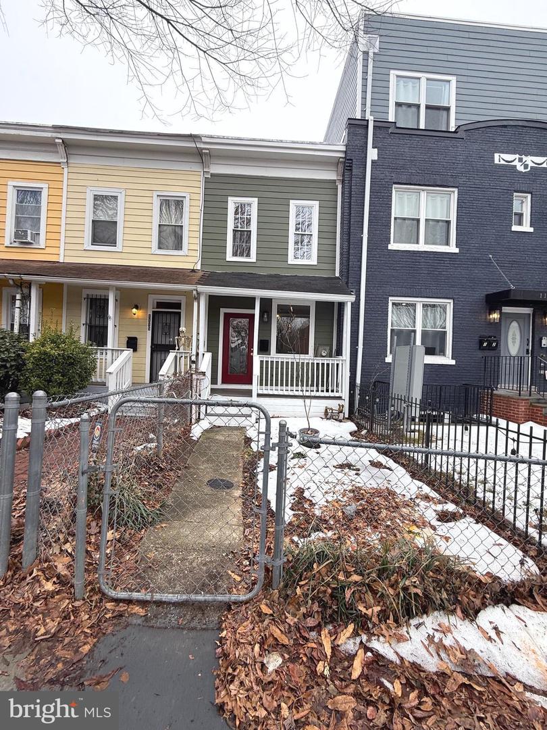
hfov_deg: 85.7
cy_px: 365
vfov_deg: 102.1
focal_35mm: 14
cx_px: 274
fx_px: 295
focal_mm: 2.22
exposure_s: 1/141
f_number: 2.2
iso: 50
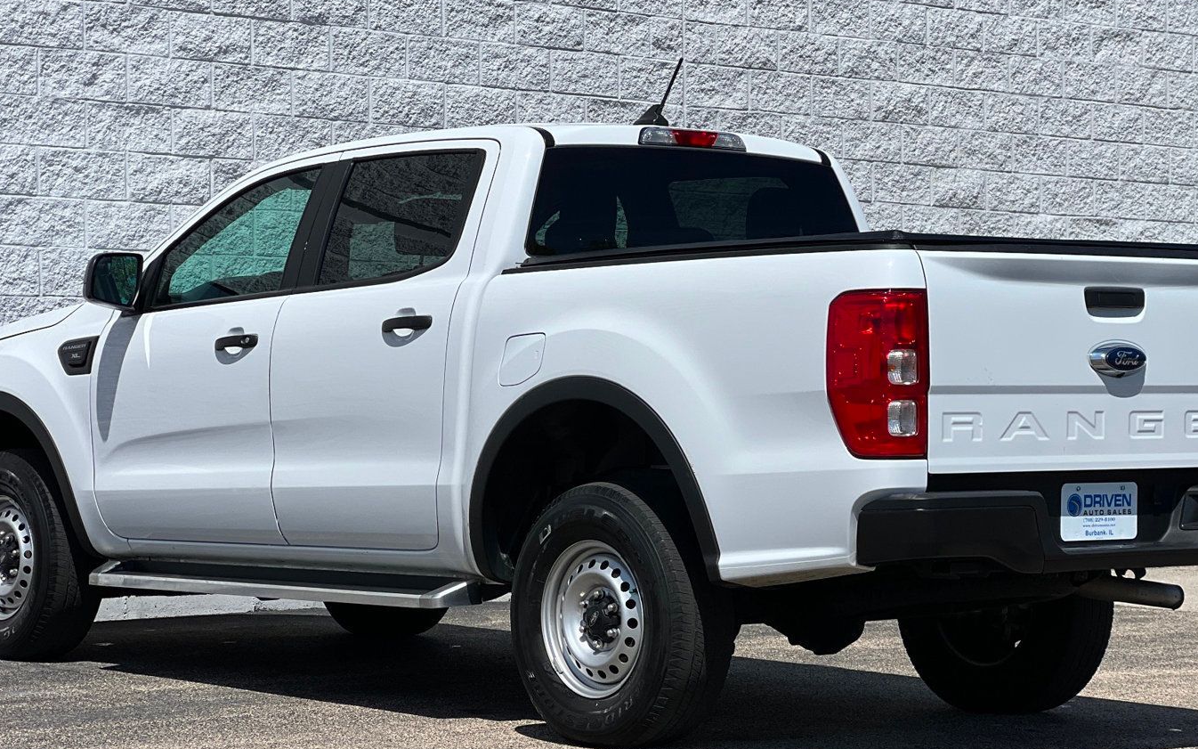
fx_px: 3167
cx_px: 610
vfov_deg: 13.5
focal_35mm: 97
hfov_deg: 21.4
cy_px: 412
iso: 32
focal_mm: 9
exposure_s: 1/1575
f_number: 2.8
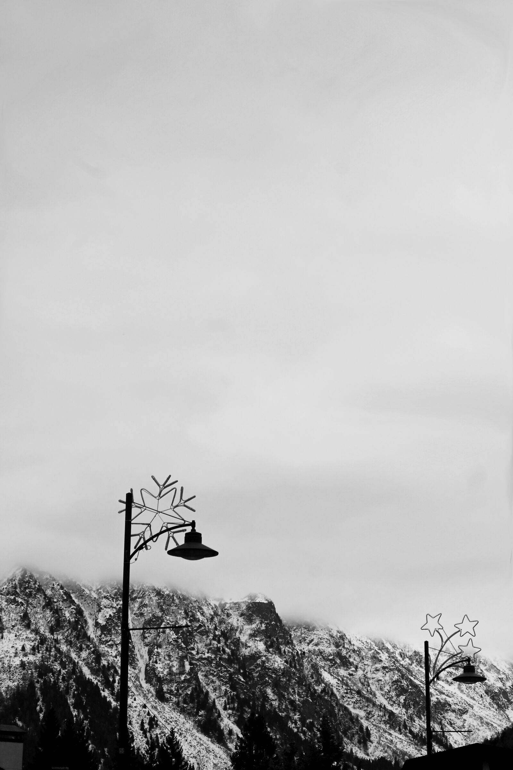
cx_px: 256
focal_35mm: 75
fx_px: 1603
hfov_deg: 18.2
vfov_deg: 27.0
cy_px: 385
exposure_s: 1/250
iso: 220
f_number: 6.3
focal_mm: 50
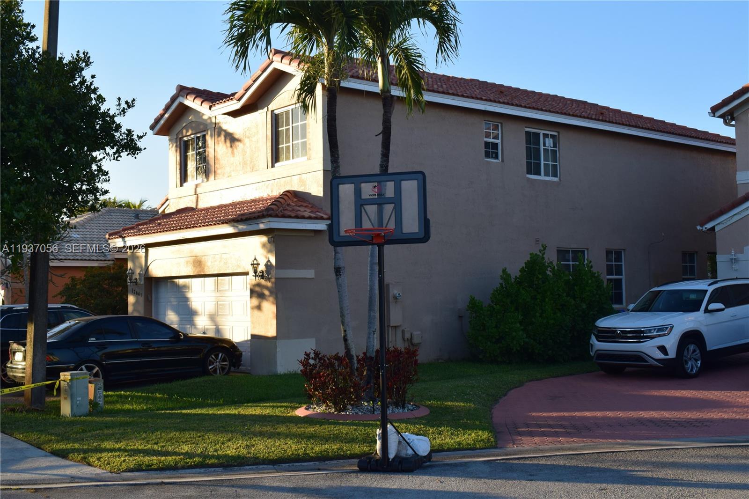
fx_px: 905
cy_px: 250
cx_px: 374
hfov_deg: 45.0
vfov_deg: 30.8
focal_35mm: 44
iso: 400
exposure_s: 1/320
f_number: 10
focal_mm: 29
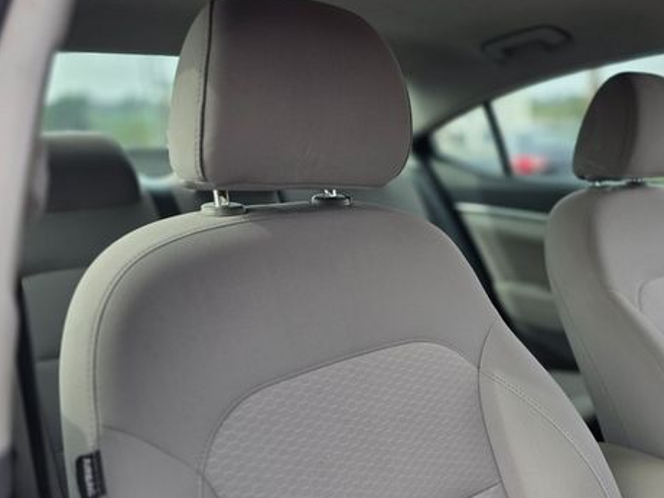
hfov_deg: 56.2
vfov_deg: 44.0
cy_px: 292
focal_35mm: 32
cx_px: 413
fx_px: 614
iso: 32
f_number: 1.7
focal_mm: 6.3
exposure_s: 1/180
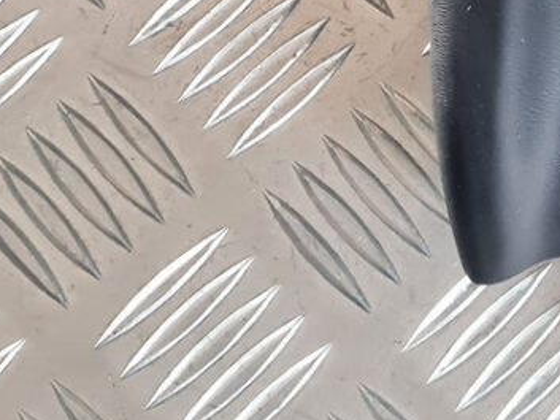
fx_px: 1667
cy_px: -403
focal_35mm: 103
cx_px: 603
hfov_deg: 18.4
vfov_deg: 12.7
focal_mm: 5.4
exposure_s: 1/50
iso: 320
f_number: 1.8
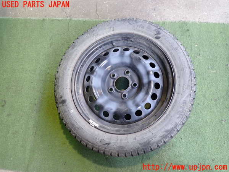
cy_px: 86
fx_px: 198
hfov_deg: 60.0
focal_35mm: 30
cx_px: 114
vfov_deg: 46.8
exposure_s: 1/30
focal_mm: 5.4
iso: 250
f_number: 2.3
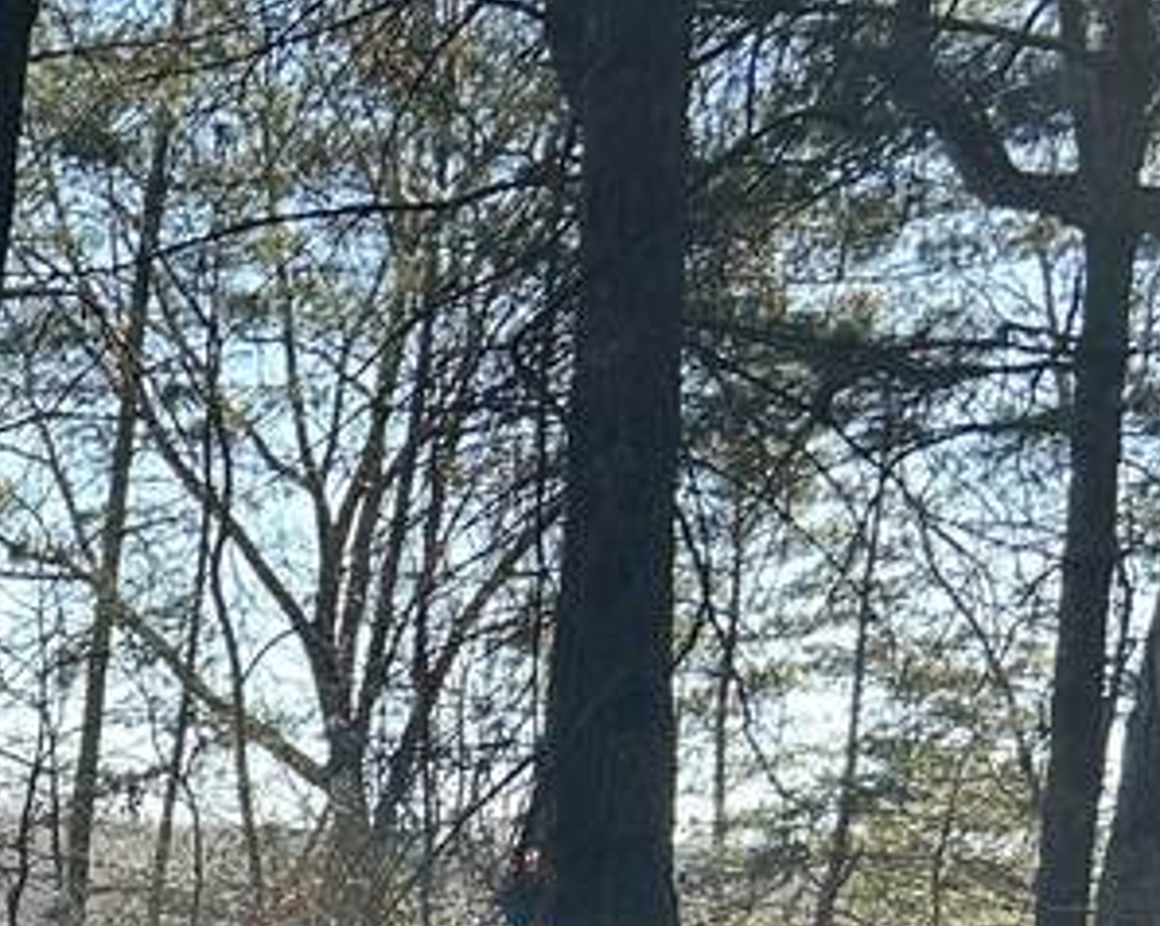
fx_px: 3740
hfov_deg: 15.7
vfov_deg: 13.5
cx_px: -751
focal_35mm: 109
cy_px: 1288
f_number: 1.5
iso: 50
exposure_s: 1/567
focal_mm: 5.7
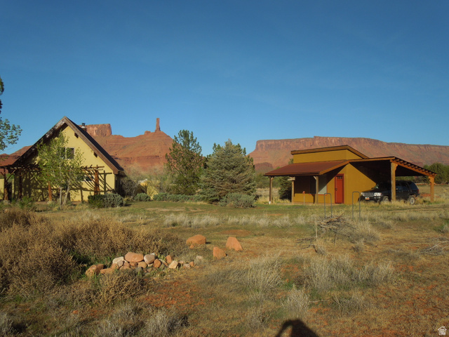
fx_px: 402
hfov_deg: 58.4
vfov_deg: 45.4
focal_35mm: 31
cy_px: 168
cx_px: 224
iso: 100
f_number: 7.2
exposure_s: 1/500
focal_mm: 5.6
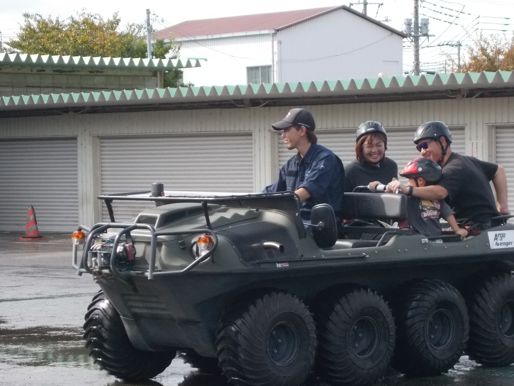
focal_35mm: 129
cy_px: 249
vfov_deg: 11.5
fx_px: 1915
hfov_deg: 15.3
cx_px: 308
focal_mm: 17.6
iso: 320
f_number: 5.5
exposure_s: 1/500
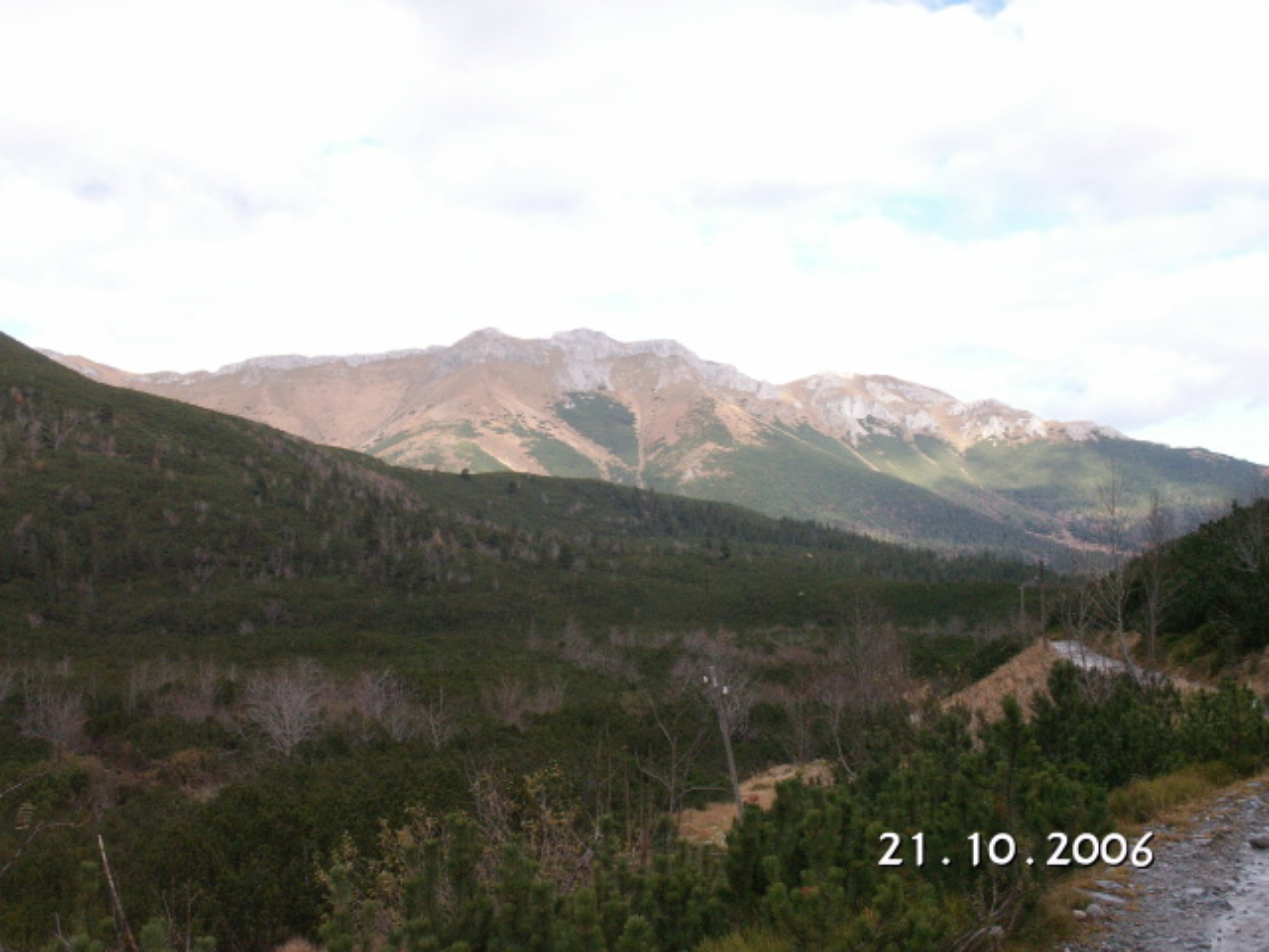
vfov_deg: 38.7
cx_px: 634
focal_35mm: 37
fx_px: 1356
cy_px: 476
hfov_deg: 50.1
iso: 125
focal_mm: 7.7
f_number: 7.1
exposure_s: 1/200
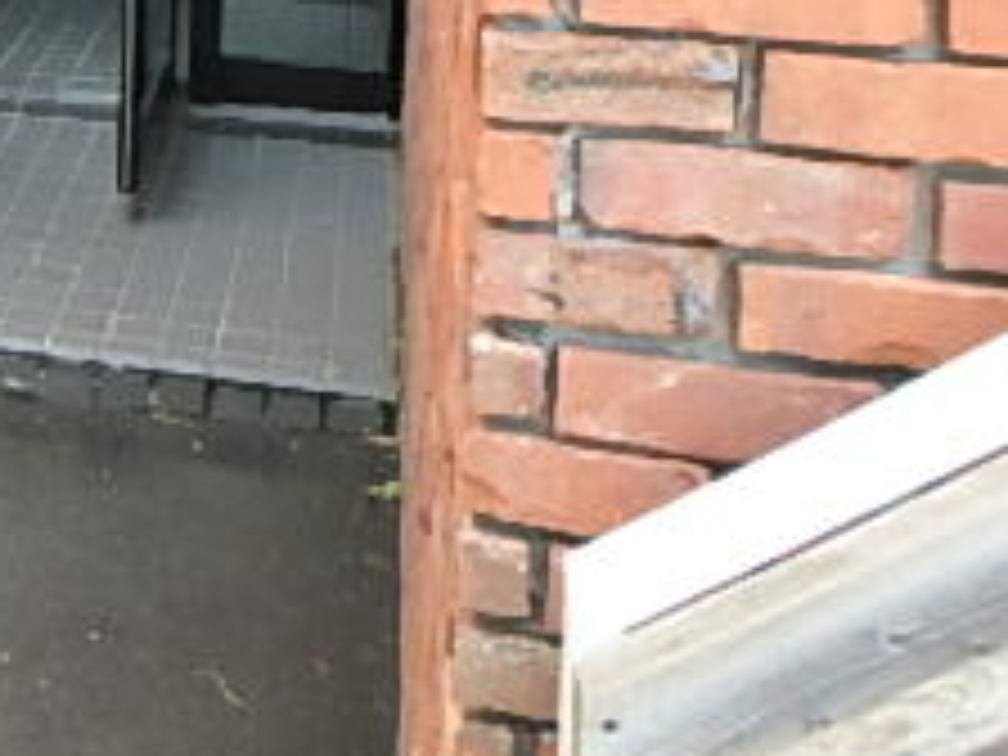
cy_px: -256
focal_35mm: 60
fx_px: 1747
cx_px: -207
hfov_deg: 28.1
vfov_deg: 21.7
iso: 160
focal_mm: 3.7
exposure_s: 1/60
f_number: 3.5
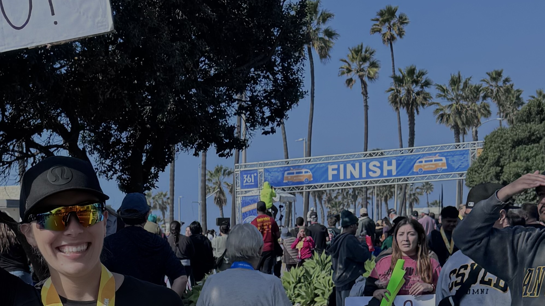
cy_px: 372
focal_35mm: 75
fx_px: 1084
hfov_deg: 27.8
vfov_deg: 15.5
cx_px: 139
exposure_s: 1/3413
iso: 80
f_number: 1.78
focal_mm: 6.76
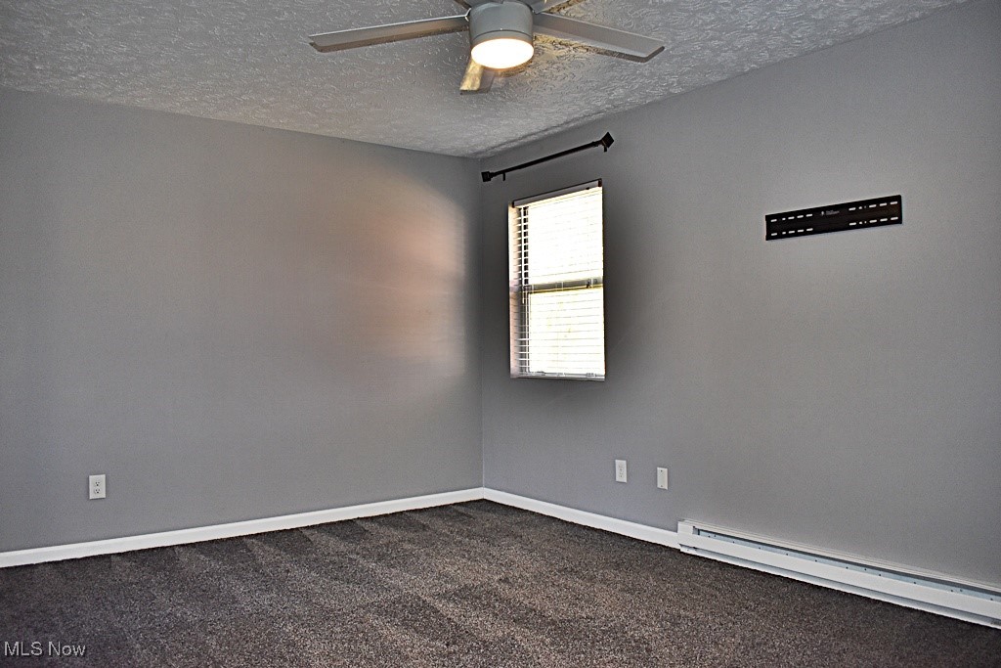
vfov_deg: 47.9
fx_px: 751
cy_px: 334
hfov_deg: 67.4
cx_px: 500
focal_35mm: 27
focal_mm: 18
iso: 800
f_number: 3.5
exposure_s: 1/125
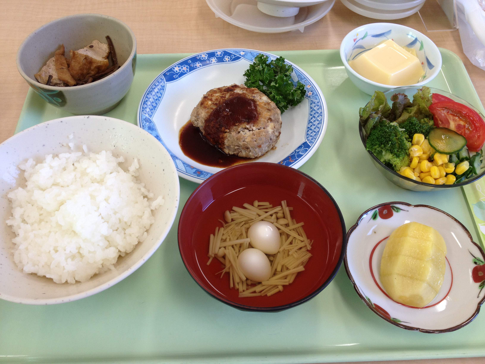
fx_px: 490
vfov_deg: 40.7
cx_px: 242
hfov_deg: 52.6
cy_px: 182
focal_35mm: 35
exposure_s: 1/60
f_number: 2.4
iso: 64
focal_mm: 4.28
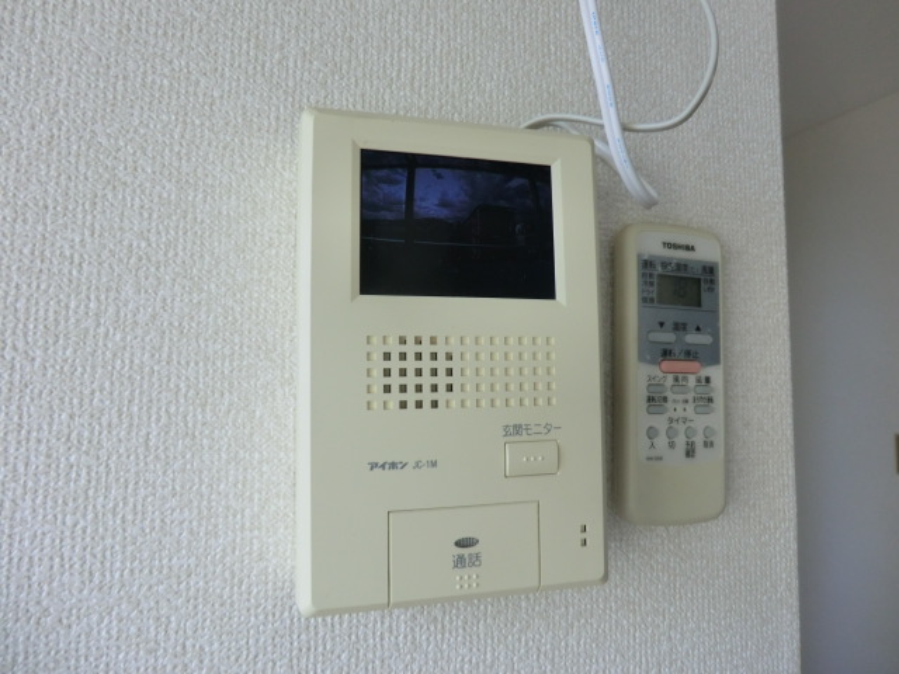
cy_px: 337
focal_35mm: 24
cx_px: 450
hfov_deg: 71.6
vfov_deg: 56.8
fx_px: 623
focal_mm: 4.3
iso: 80
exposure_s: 1/60
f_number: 3.2
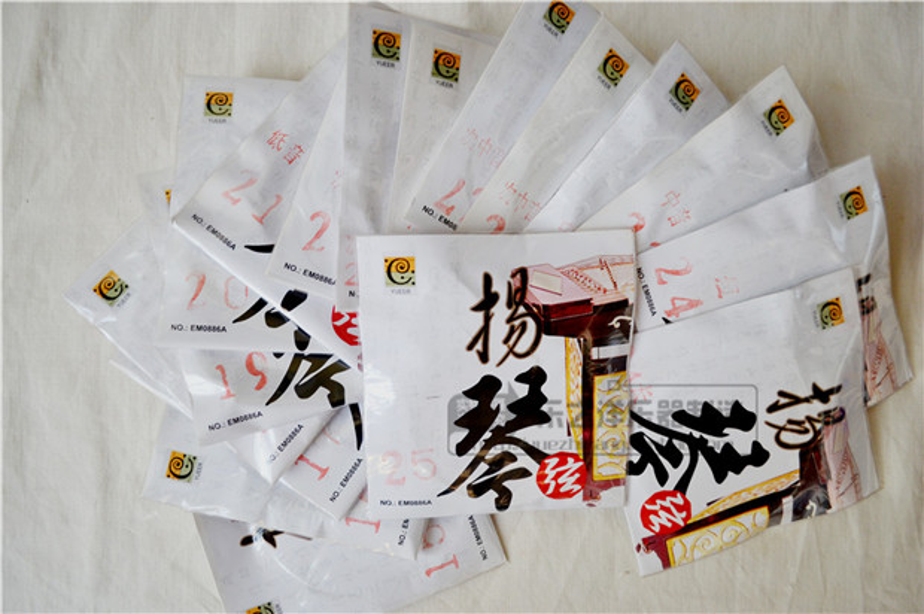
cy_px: 307
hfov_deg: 67.4
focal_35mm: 27
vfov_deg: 47.8
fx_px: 692
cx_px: 462
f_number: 3.5
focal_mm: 18
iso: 400
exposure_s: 1/60
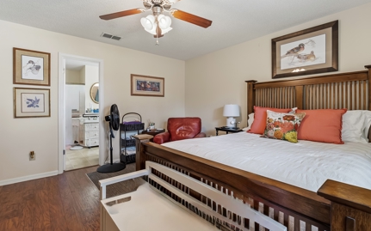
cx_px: 180
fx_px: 172
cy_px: 112
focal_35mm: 17
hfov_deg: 94.4
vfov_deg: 67.9
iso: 5000
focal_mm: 16
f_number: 5.6
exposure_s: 1/30
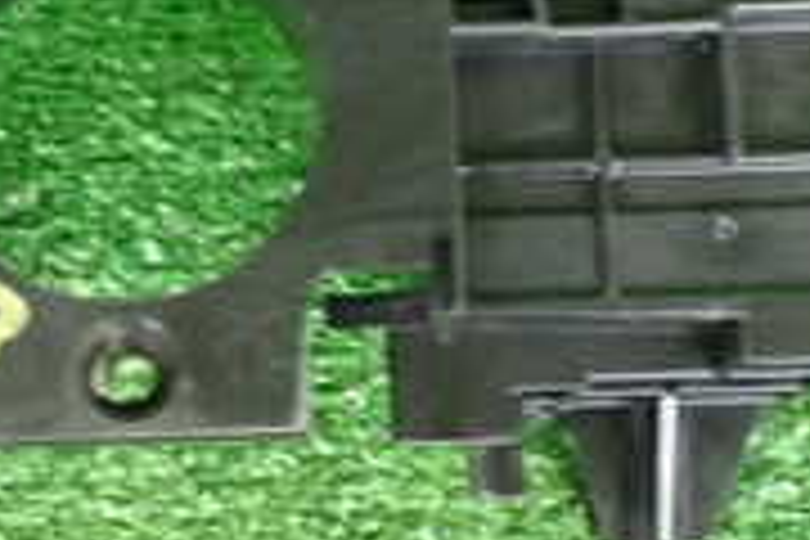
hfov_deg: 19.4
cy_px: 171
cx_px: 144
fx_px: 2340
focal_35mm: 104
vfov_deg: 13.1
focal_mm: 5.4
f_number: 2.3
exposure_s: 1/30
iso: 400
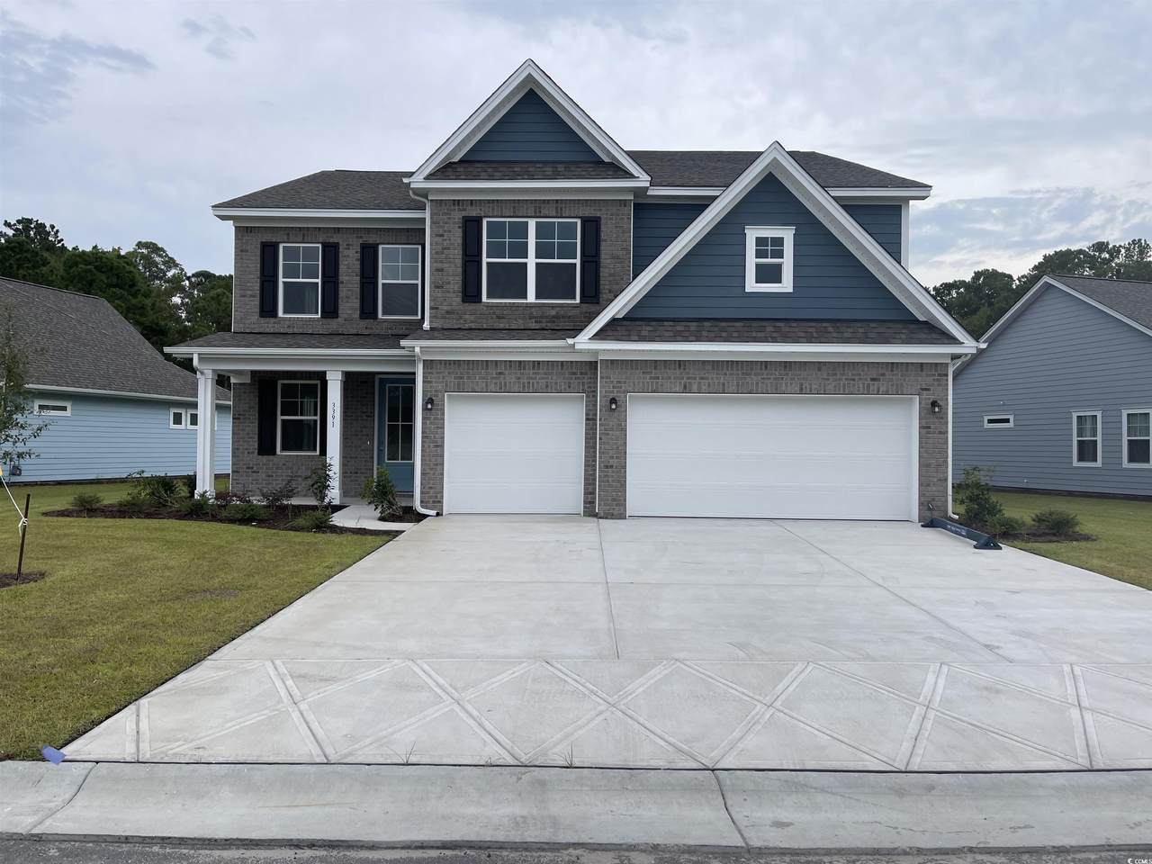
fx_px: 865
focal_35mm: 26
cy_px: 432
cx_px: 576
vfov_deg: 53.1
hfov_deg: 67.3
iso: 32
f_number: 1.6
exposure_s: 1/2049
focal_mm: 5.1
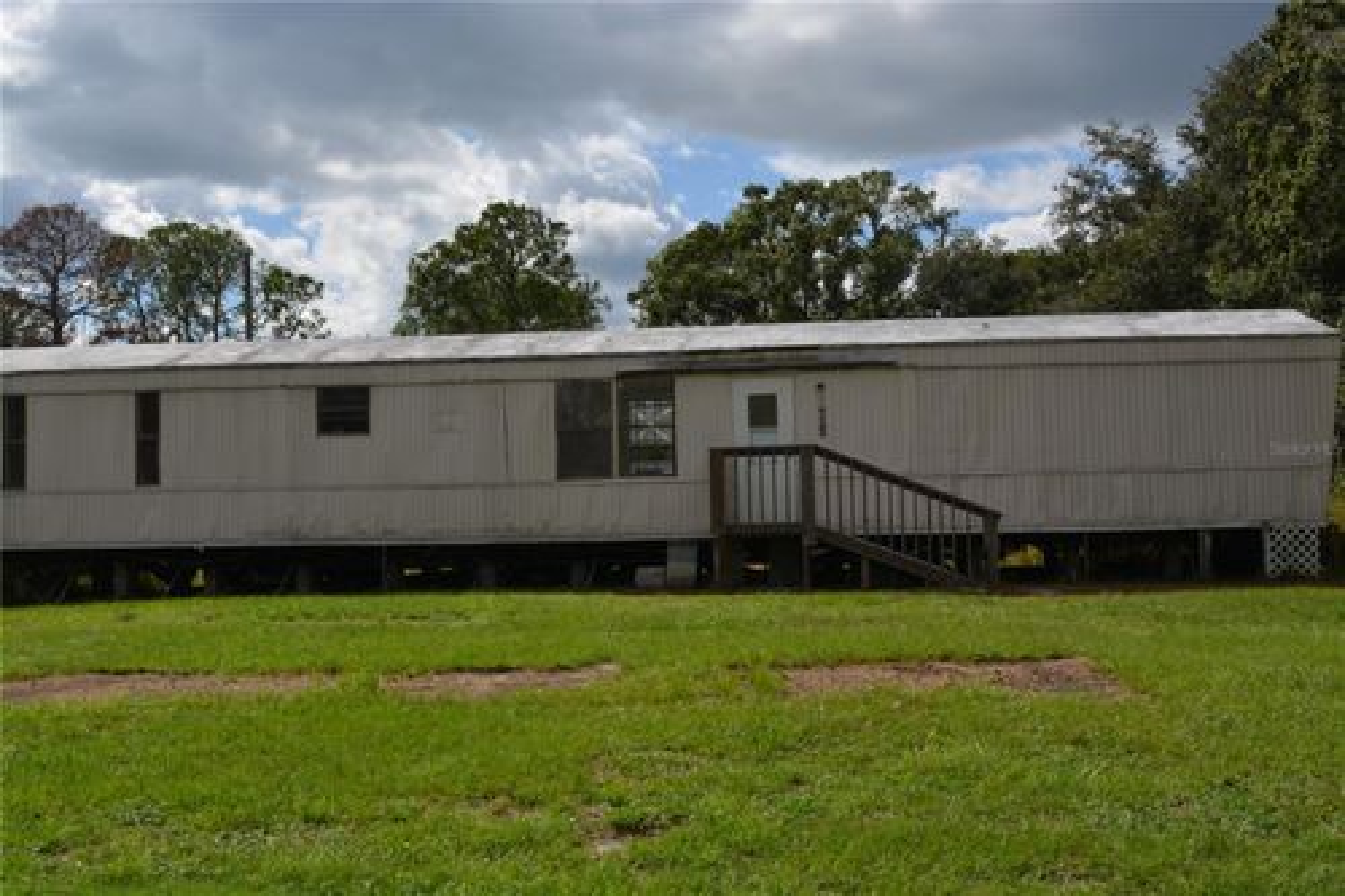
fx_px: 1513
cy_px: 448
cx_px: 672
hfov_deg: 47.9
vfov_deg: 33.0
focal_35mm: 40
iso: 100
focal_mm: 27
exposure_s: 1/200
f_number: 13
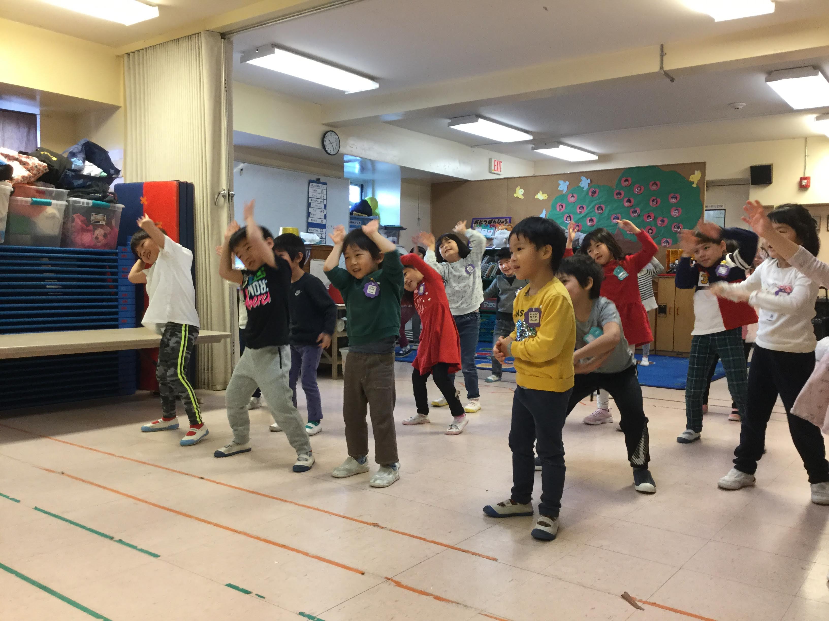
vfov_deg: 45.4
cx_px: 414
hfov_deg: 58.4
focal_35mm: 31
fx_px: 742
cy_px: 310
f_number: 2.4
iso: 100
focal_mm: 3.3
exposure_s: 1/30
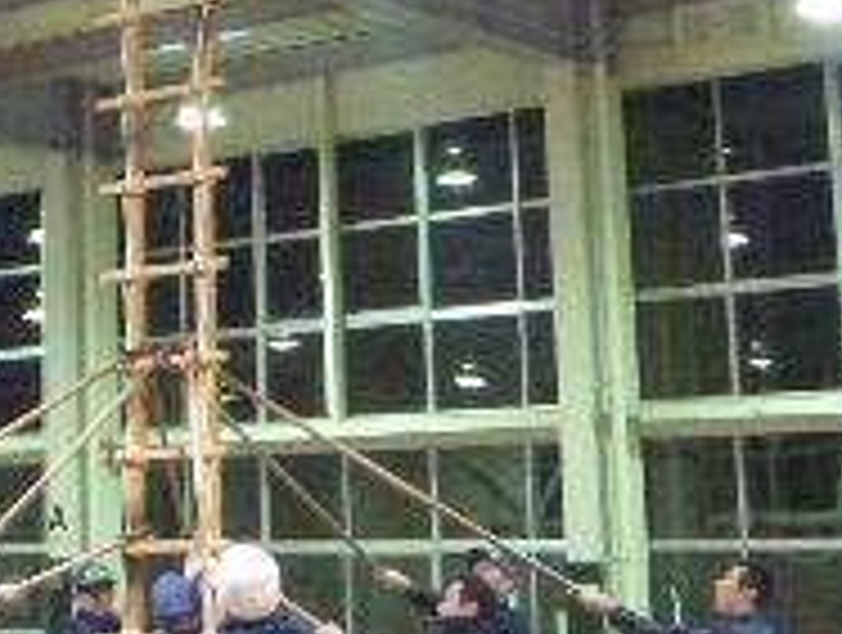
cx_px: -347
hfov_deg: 19.1
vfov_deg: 16.1
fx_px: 2242
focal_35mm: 92
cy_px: 180
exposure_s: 1/8
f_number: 3.9
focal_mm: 4.5
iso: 800
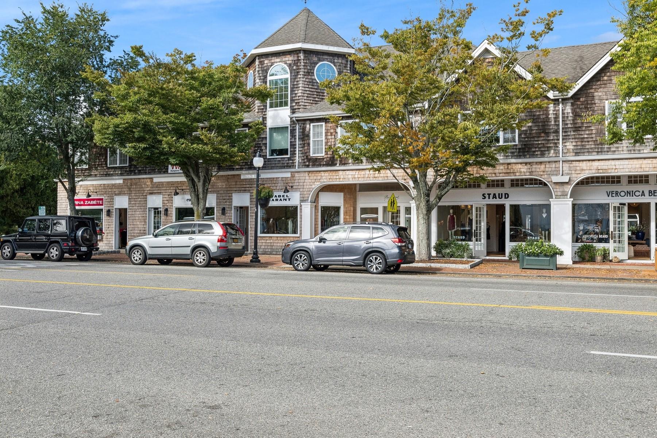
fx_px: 584
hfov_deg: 58.7
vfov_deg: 41.1
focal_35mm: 32
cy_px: 219
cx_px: 328
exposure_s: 1/640
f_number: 8
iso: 500
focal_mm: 21.5
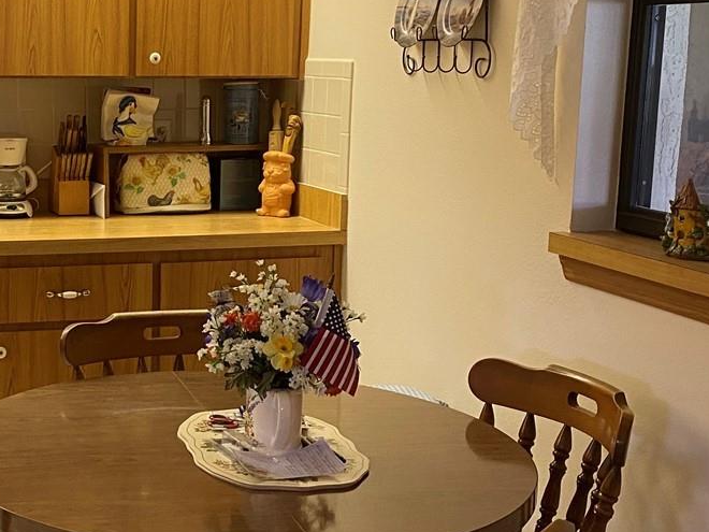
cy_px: 271
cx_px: 103
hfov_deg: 29.7
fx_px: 1290
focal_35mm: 63
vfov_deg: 23.3
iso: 160
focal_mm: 4.25
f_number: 1.8
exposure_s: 1/60
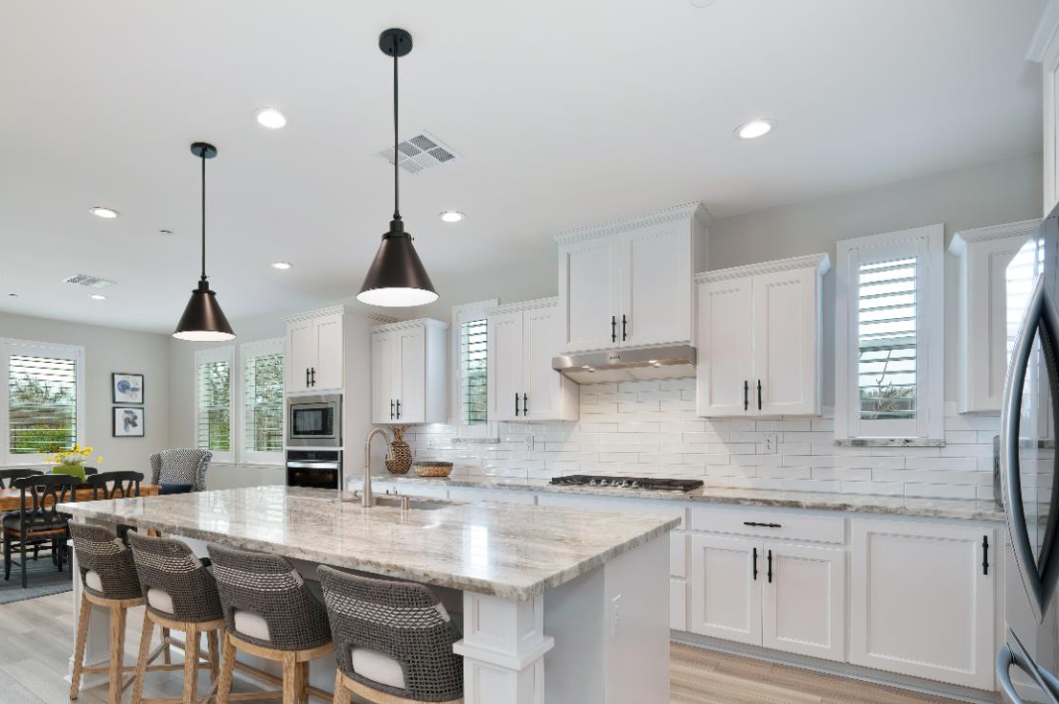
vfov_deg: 63.4
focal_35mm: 19
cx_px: 416
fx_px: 558
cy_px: 447
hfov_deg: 85.7
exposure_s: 1/100
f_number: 5
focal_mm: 14
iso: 500
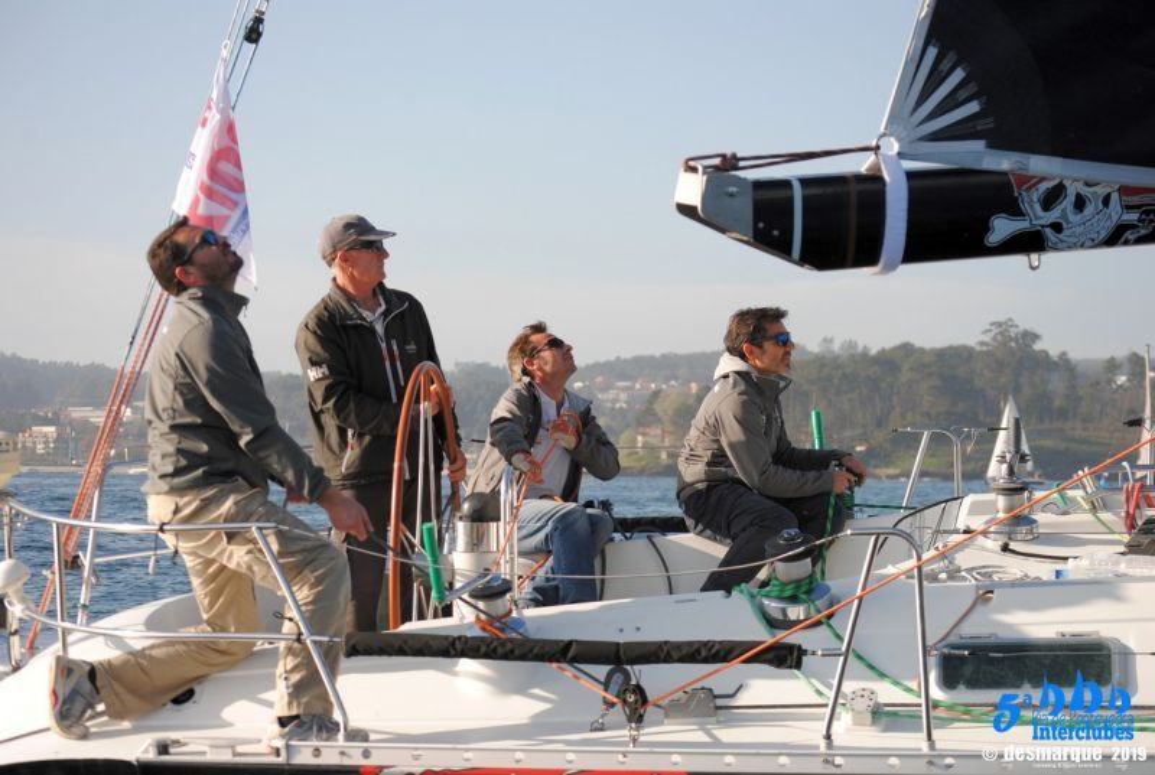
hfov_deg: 19.4
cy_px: 388
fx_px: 3376
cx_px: 578
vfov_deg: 13.1
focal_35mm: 105
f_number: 5.6
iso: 140
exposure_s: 1/500
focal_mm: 70
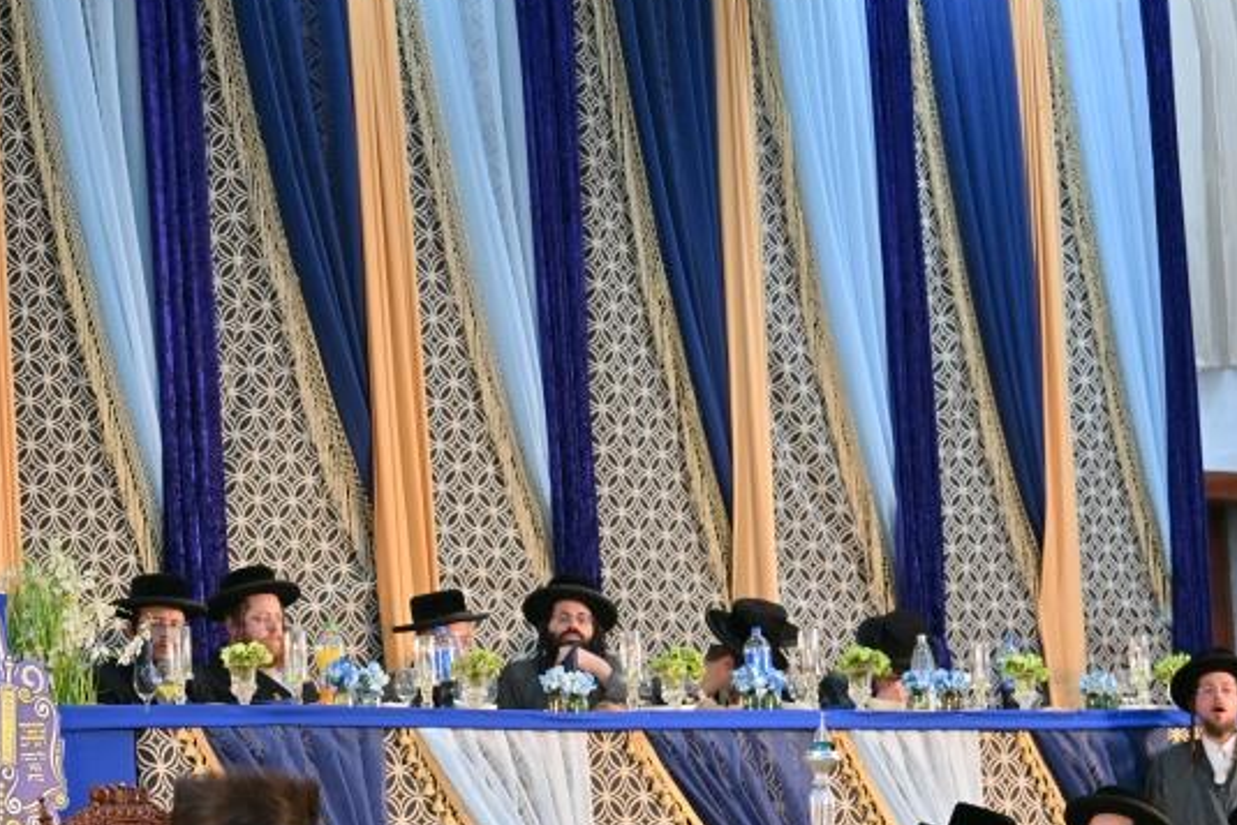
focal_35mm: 134
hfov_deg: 15.2
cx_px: 266
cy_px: 718
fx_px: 4605
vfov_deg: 10.2
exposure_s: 1/320
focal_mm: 70
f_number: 2.8
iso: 400
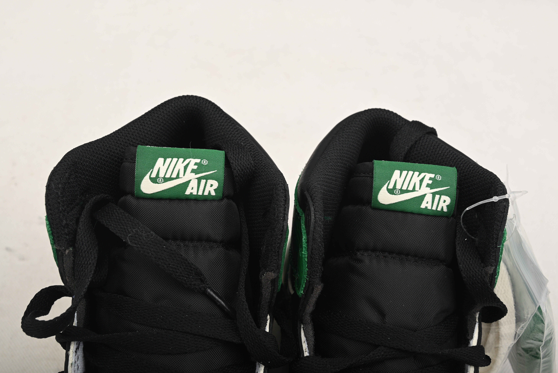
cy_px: 186
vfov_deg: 34.2
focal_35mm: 39
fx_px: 605
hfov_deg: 49.5
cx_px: 279
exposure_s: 1/200
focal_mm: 39
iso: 100
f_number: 11
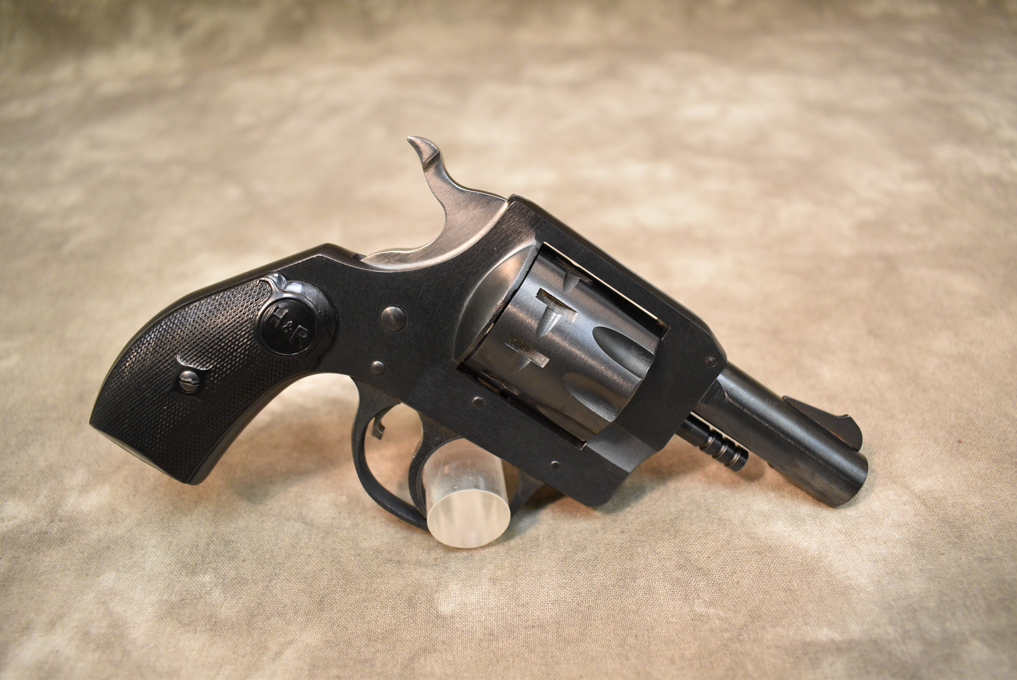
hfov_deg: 67.3
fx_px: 763
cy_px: 340
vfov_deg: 48.0
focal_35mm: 27
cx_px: 508
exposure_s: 1/60
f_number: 4
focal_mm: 18
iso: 1250
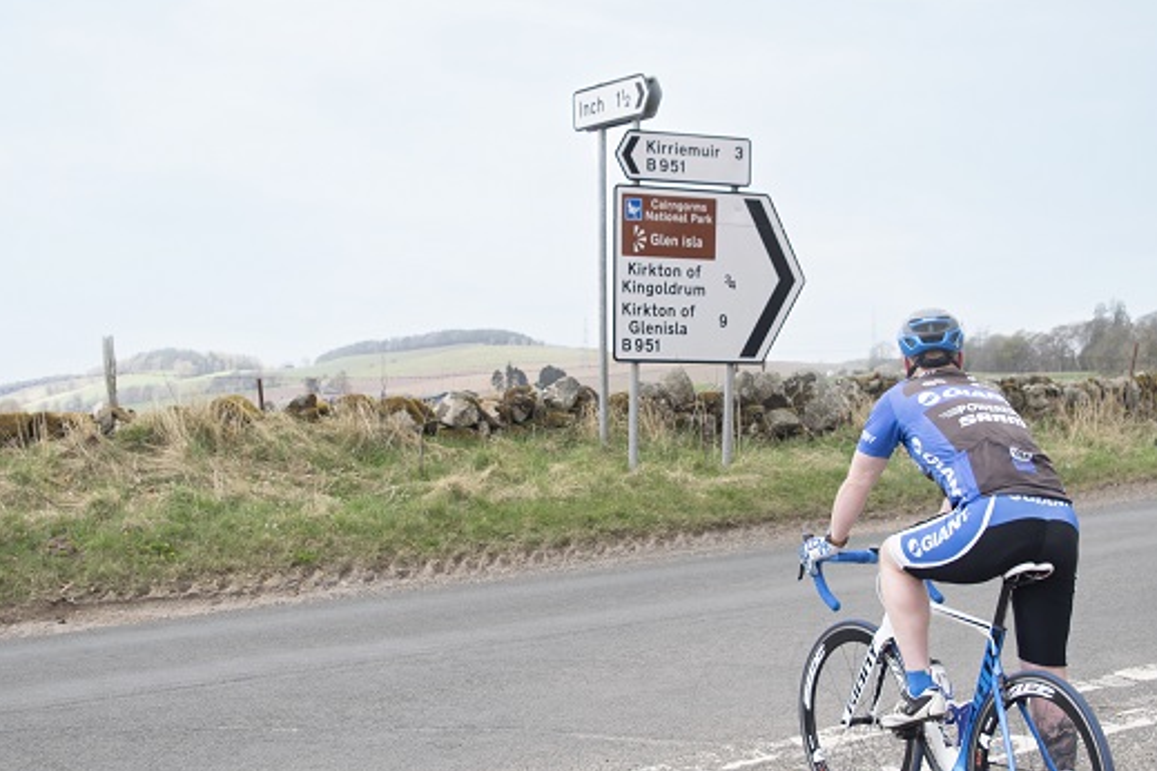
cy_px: 370
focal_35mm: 52
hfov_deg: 38.2
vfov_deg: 26.0
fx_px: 1671
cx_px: 593
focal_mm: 18
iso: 100
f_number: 3.5
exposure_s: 1/400
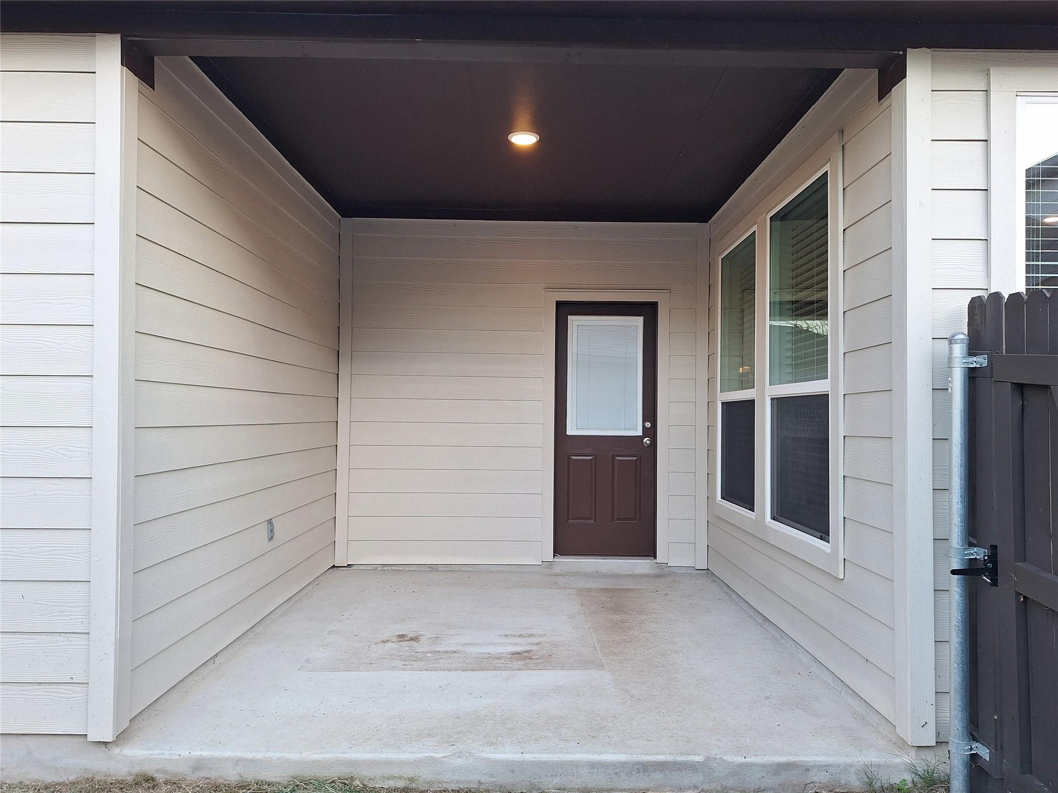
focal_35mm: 23
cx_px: 529
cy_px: 396
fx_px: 703
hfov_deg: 73.9
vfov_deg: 58.9
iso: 64
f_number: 1.8
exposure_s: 1/120
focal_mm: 5.54
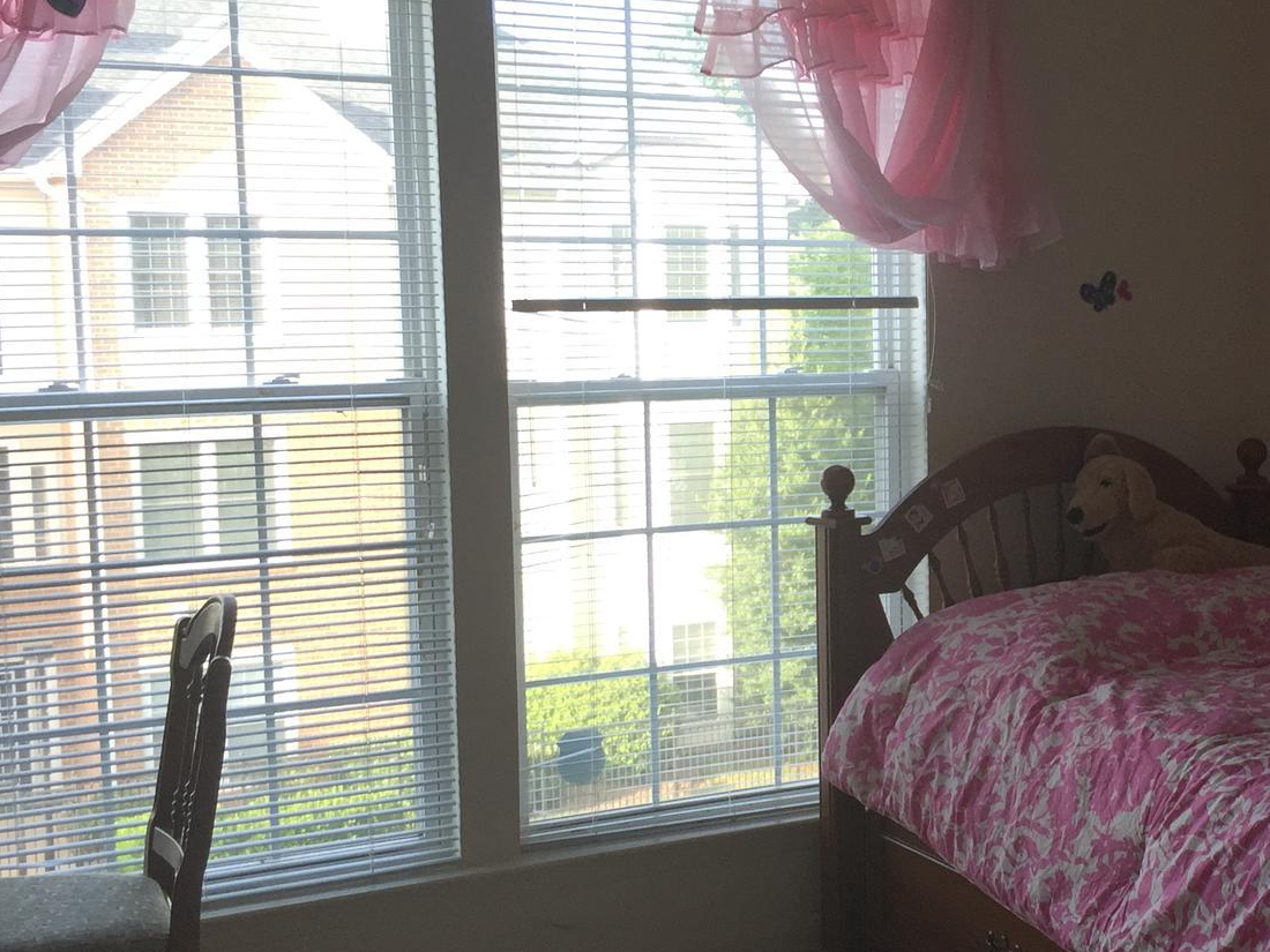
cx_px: 1105
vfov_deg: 27.0
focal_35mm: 54
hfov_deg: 33.9
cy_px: 533
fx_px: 1981
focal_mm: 4.15
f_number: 2.2
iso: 50
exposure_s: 1/120
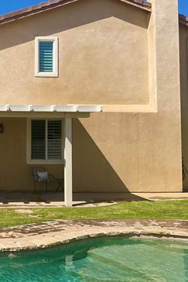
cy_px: 118
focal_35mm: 53
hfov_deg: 24.5
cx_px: 3
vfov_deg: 37.4
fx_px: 415
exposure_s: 1/2959
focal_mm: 3
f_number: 1.8
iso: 16
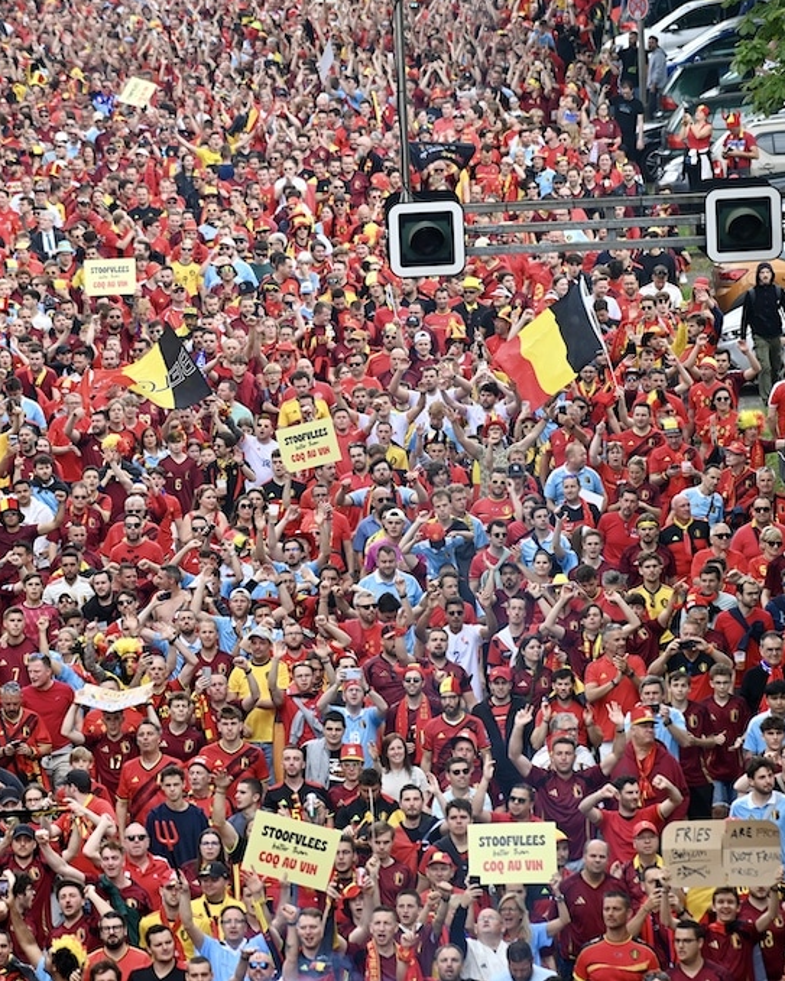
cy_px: 489
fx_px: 8221
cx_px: 257
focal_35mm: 283
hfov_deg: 5.5
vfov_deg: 6.8
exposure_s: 1/200
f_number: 5.6
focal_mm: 200
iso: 100
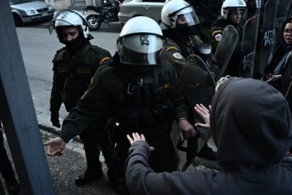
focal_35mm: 33
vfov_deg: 39.9
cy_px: 80
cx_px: 156
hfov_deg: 57.2
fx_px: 268
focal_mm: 24
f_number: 4
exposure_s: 1/500
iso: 800
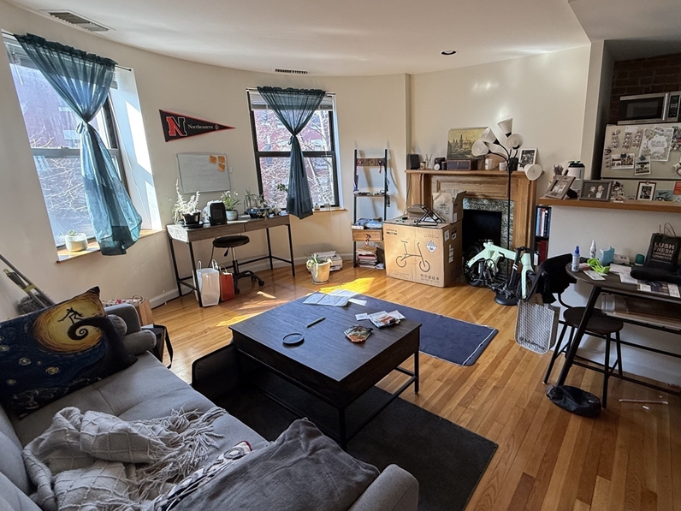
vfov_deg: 71.5
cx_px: 419
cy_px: 237
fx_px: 354
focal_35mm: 18
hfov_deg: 86.3
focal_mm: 2.22
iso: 160
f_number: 2.2
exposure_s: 1/99
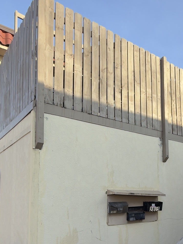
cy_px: 180
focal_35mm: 34
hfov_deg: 40.6
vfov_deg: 51.8
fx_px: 240
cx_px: 137
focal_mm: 2.22
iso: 40
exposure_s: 1/579
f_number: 2.2
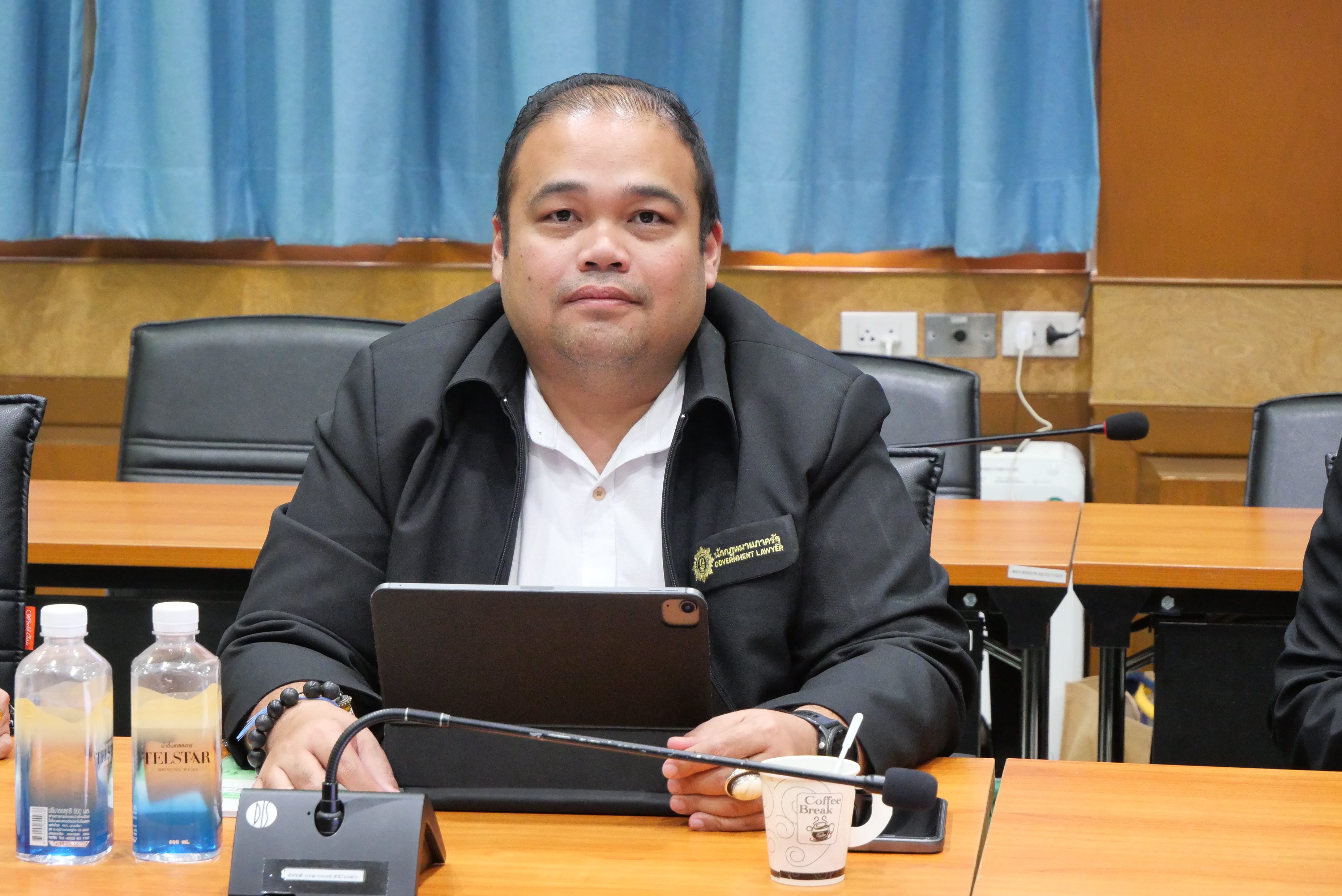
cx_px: 671
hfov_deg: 20.2
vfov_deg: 13.6
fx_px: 3767
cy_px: 448
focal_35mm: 101
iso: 3200
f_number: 5.6
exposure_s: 1/40
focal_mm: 49
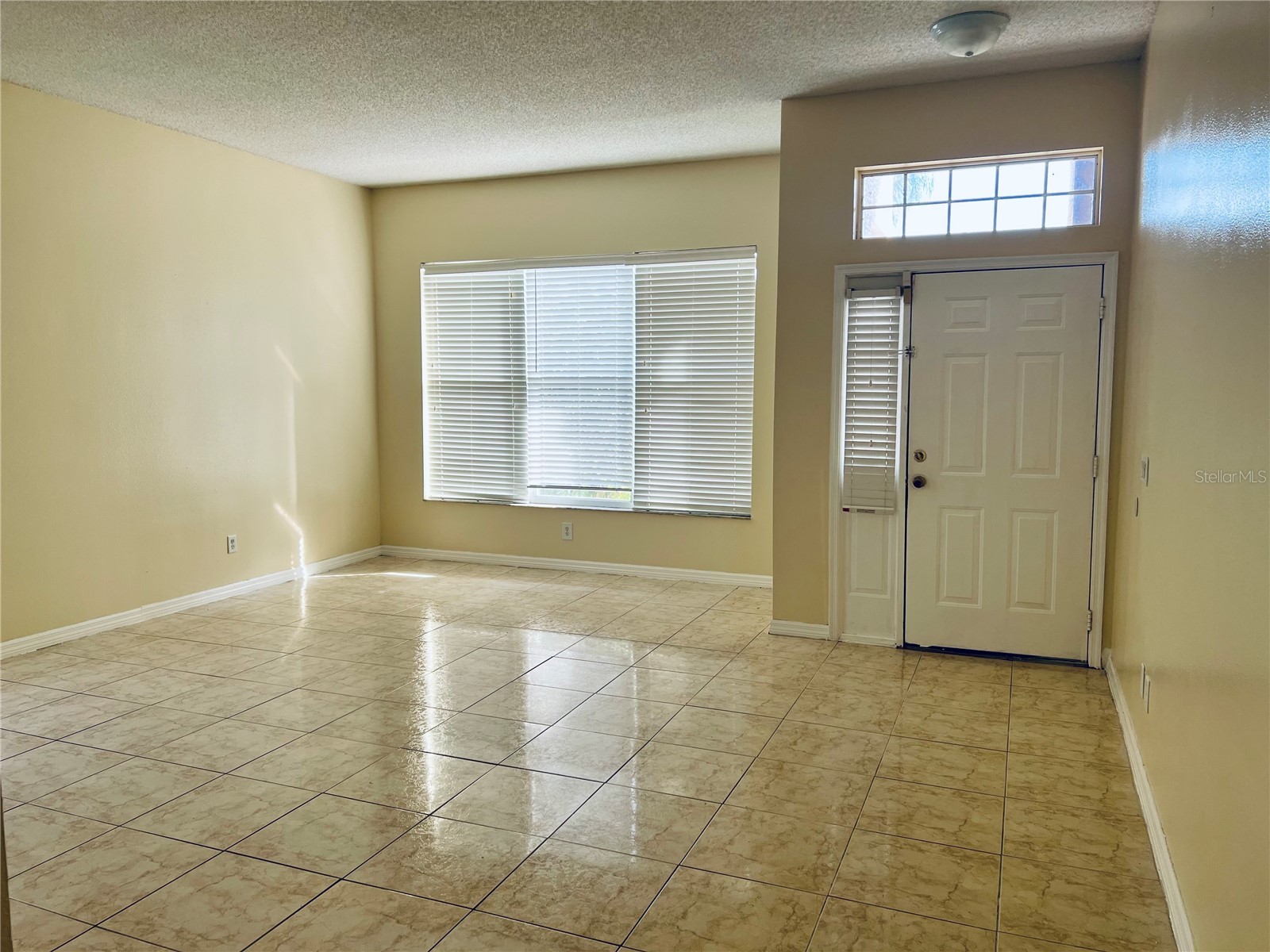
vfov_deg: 53.1
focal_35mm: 26
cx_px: 635
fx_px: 954
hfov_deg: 67.3
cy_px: 476
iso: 40
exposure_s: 1/184
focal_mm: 5.7
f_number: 1.5
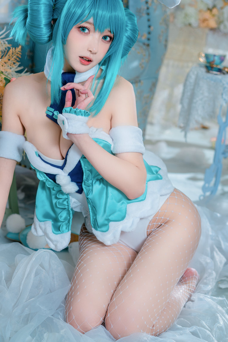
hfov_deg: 20.9
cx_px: 103
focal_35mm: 65
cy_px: 142
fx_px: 617
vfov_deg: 30.9
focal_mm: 55
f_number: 3.2
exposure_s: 1/160
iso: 100
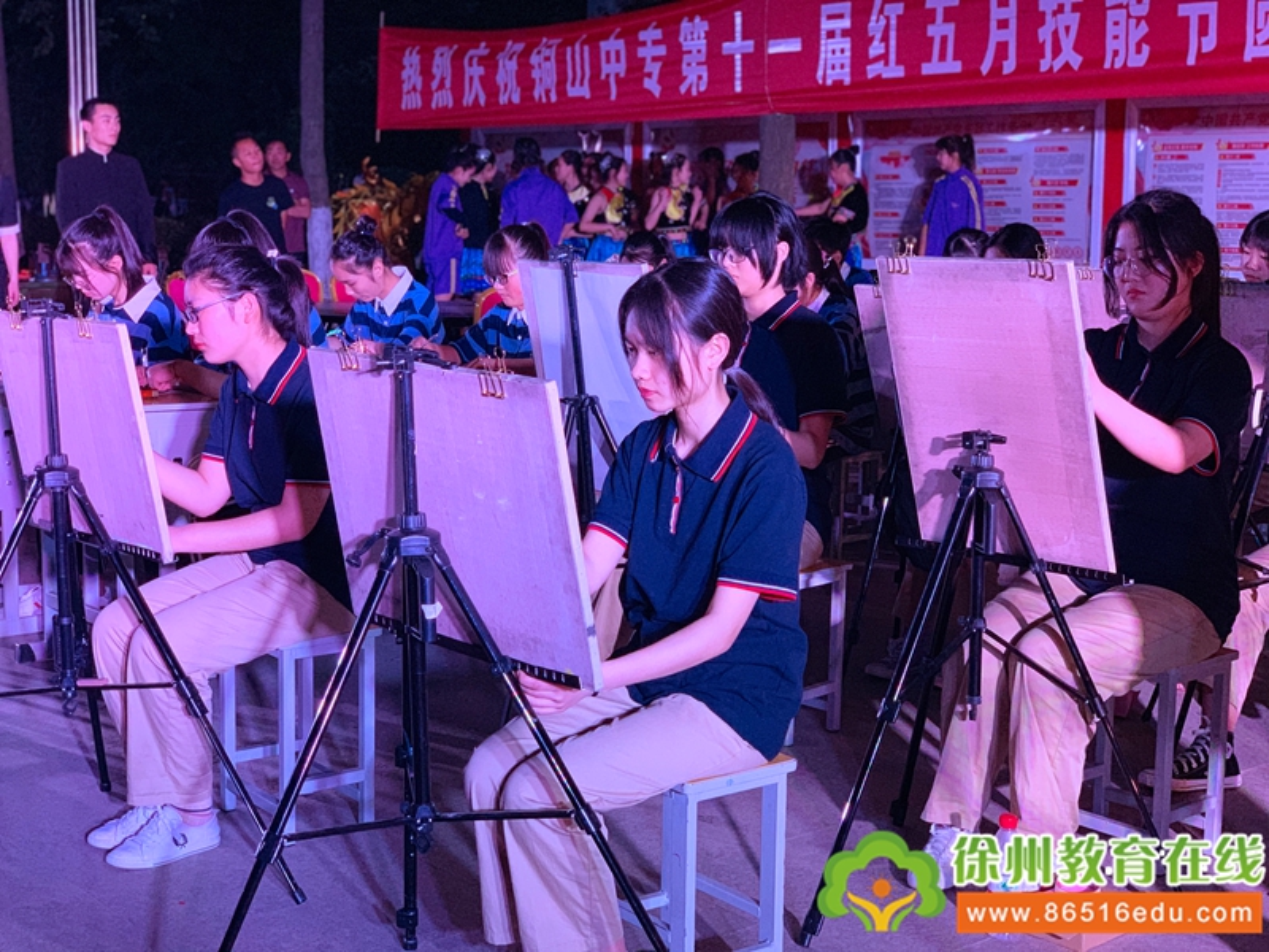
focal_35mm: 52
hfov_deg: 36.8
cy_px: 476
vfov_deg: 28.0
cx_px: 634
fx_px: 1906
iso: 250
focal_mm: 6
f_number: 2.4
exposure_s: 1/60
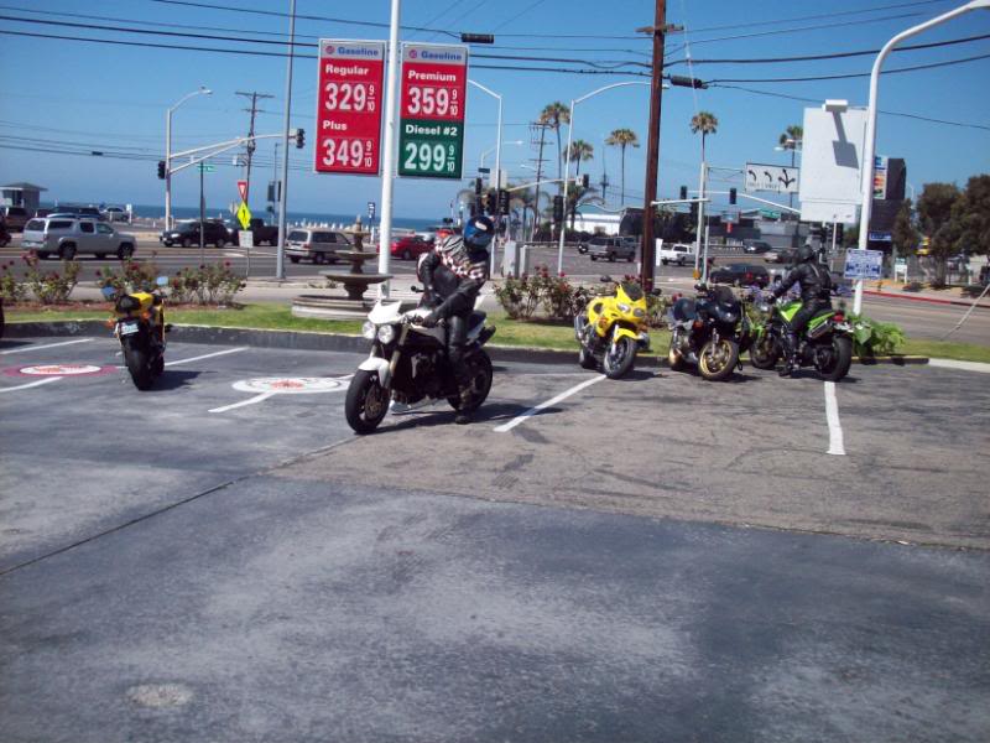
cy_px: 372
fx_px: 1058
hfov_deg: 50.1
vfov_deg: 38.7
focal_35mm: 37
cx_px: 495
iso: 80
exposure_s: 1/464
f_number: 5.6
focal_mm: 6.2
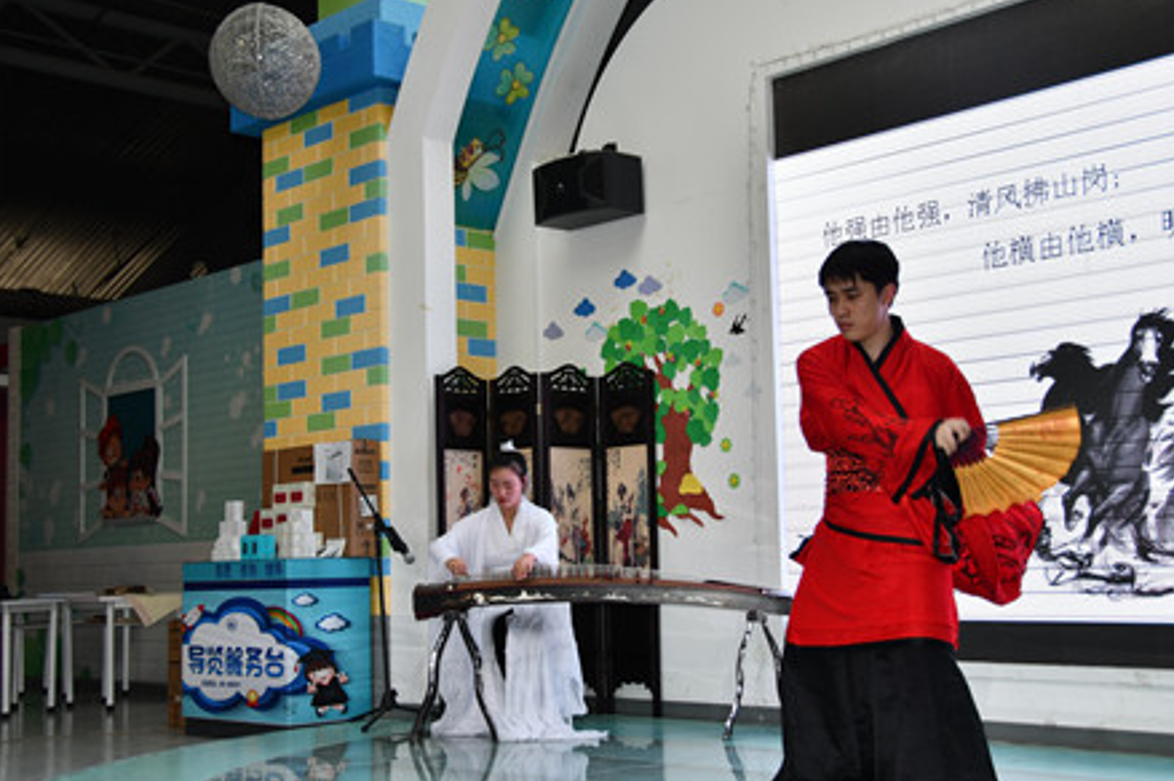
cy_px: 411
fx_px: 1597
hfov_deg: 40.4
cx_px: 548
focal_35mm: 49
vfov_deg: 27.5
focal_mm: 29
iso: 280
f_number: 4
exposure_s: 1/125
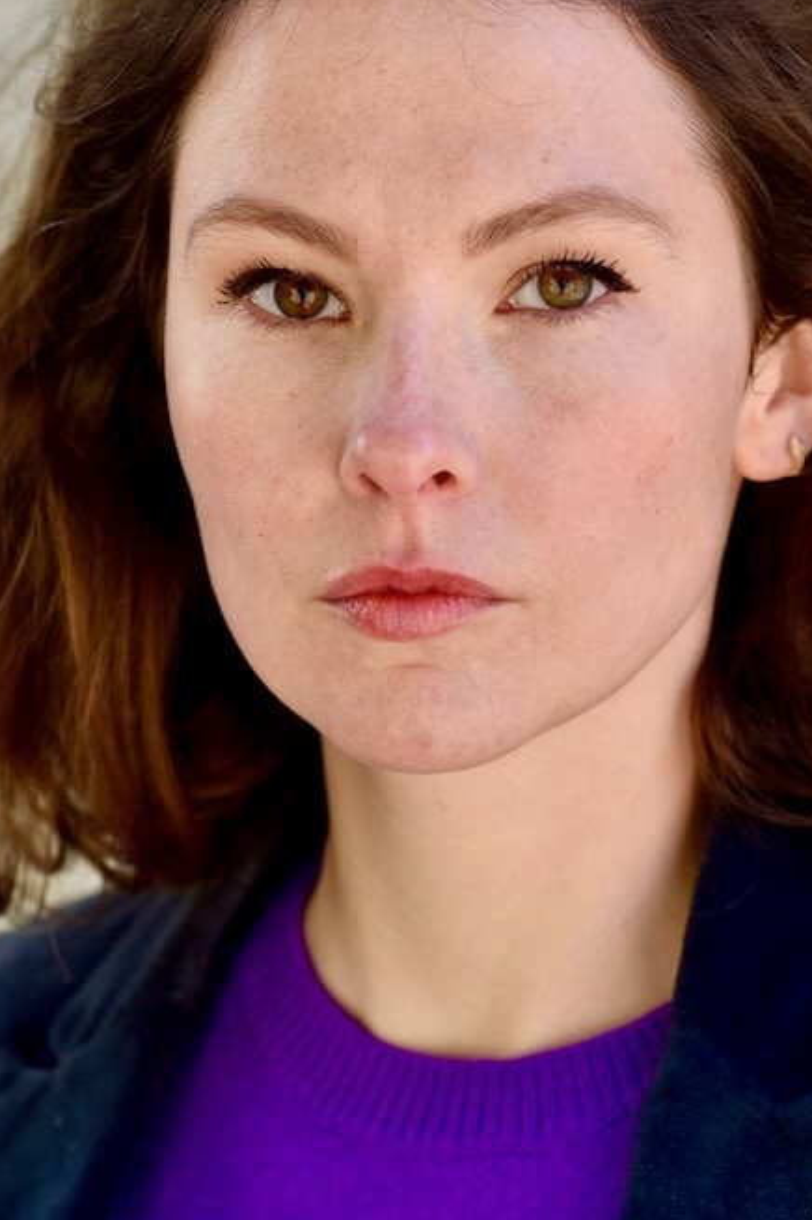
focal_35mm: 111
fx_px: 3759
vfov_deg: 18.4
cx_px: 456
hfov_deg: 12.3
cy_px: 439
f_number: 4
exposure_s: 1/800
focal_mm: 85
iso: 400
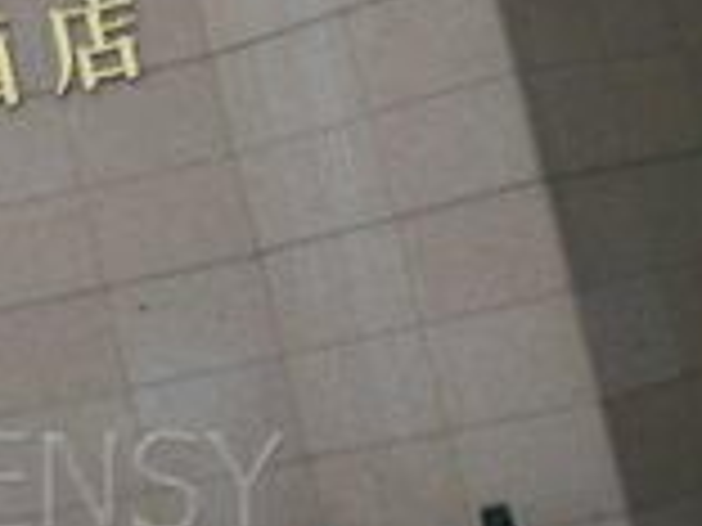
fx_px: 2474
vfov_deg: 12.0
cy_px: 2
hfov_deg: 15.3
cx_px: -248
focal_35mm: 122
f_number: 3.1
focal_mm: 6.3
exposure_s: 1/200
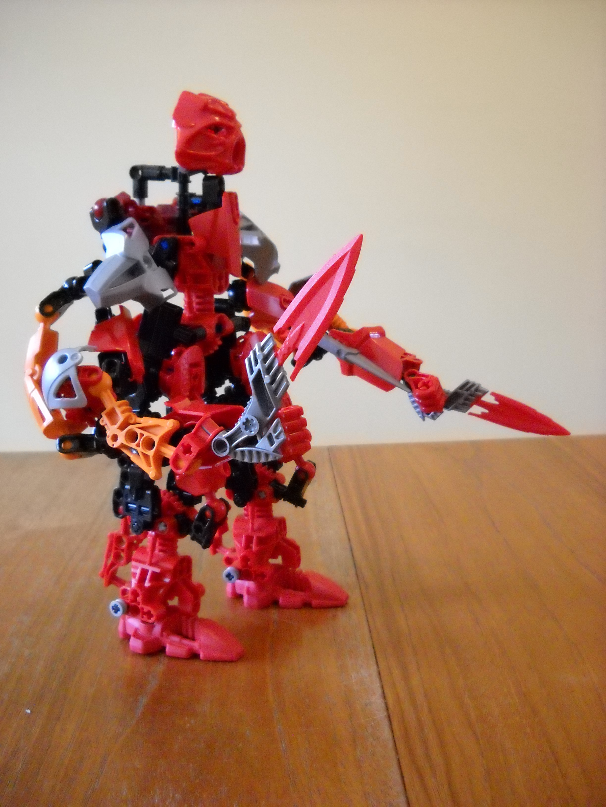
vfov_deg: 45.8
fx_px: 957
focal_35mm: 41
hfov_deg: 35.1
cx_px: 303
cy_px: 404
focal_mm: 6.72
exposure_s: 1/38
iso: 800
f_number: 3.1
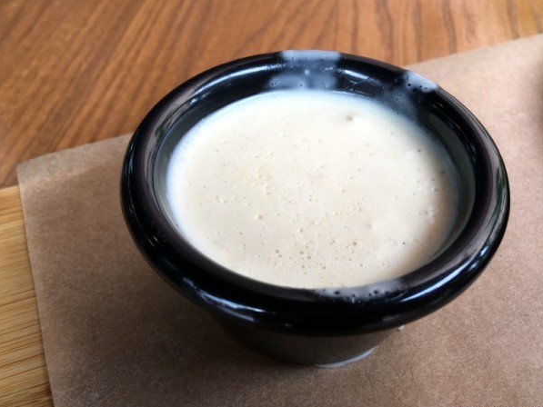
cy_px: 194
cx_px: 287
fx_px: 533
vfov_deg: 41.8
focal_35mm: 34
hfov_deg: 53.9
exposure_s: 1/120
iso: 32
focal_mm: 4.15
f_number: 2.2
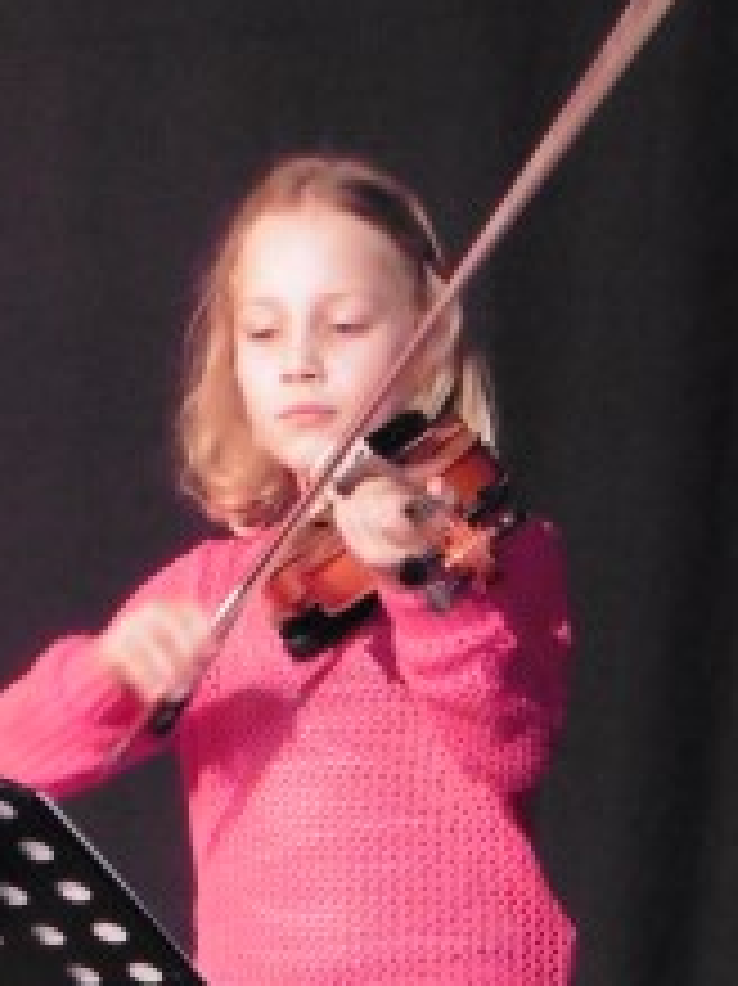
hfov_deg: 7.1
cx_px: 270
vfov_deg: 9.4
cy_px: 1123
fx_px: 5918
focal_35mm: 208
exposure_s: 1/30
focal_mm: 16.1
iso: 1600
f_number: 5.2
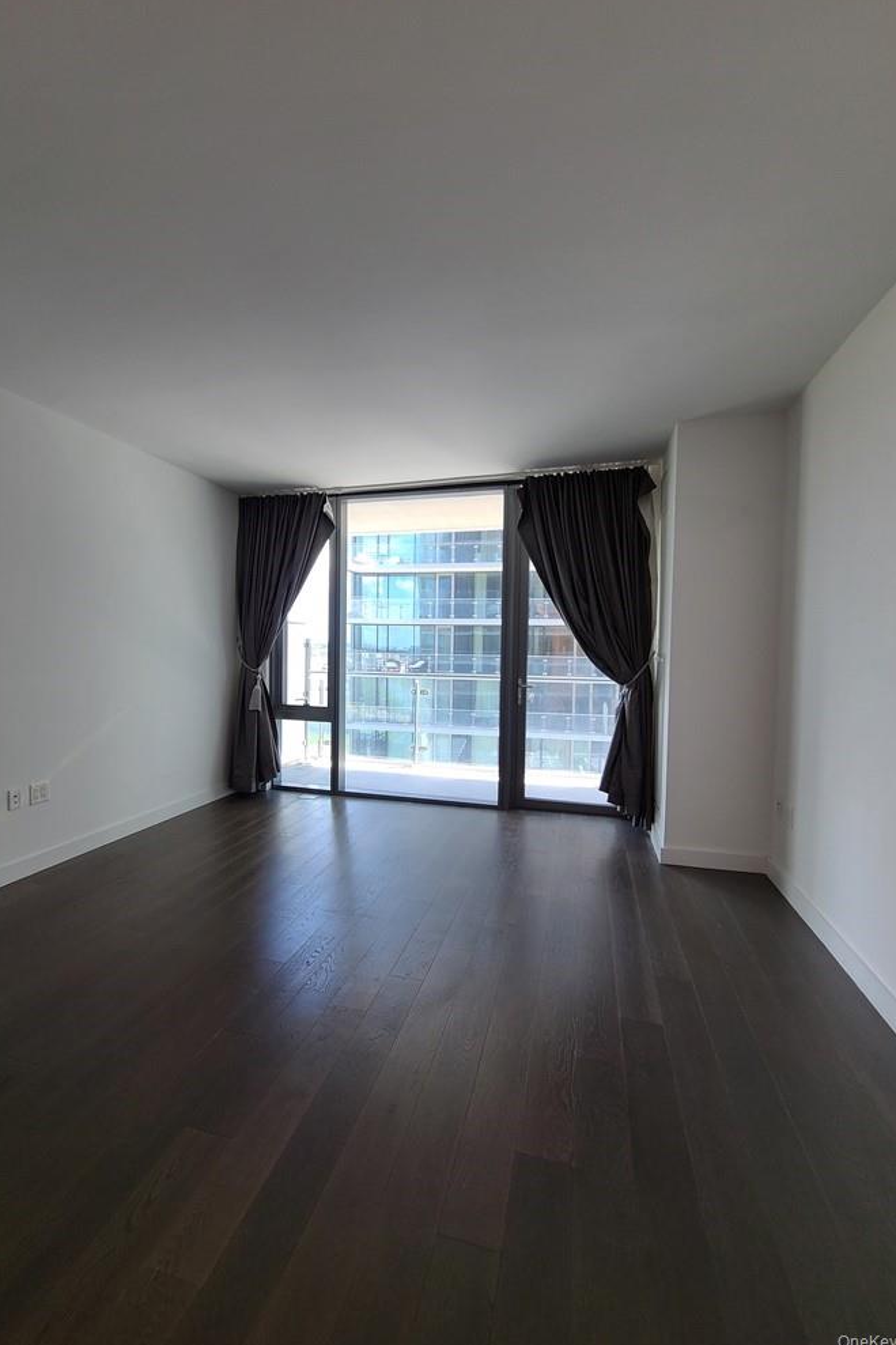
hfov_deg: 81.1
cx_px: 421
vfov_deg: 104.2
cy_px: 658
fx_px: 523
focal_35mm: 14
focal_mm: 2.2
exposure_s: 1/119
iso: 100
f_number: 2.2
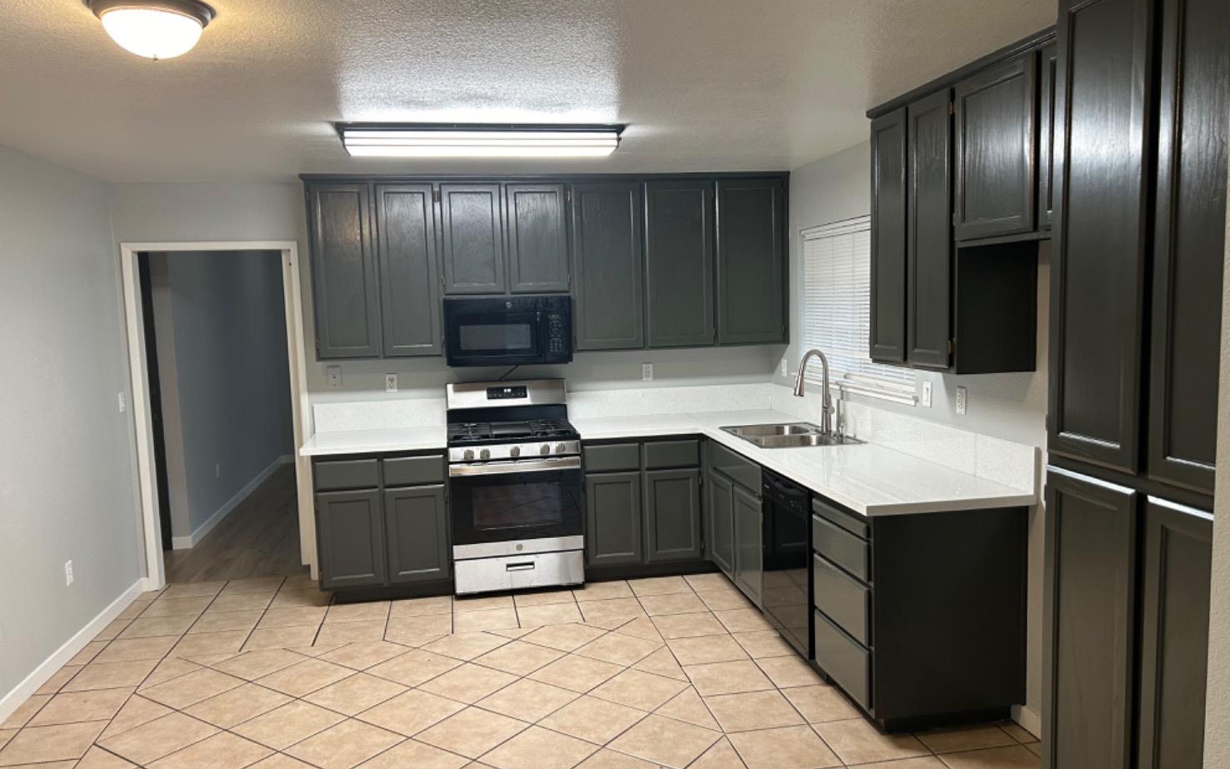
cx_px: 612
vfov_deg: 44.5
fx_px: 939
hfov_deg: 66.5
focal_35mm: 28
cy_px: 398
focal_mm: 5.7
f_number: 1.5
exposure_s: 1/60
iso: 125
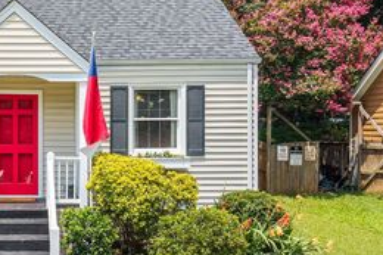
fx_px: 510
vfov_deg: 28.0
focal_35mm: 48
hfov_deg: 37.9
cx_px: 27
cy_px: 135
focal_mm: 8.67
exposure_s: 1/4000
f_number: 1.8
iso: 220
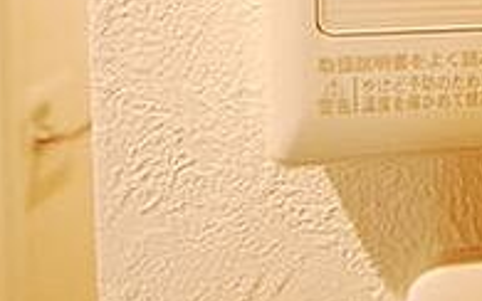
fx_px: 558
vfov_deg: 25.2
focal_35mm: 42
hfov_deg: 36.2
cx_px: 578
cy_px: -110
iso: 1600
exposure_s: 1/30
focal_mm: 8.5
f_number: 4.8
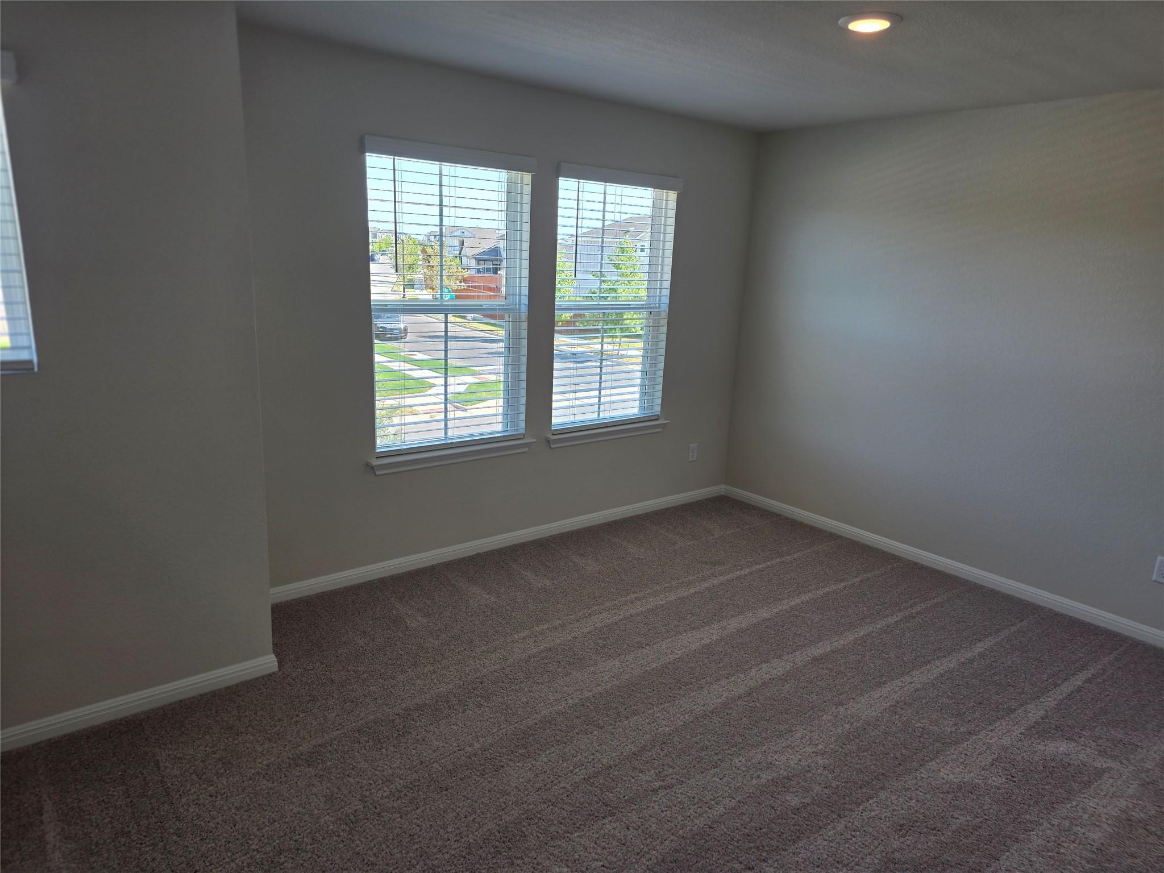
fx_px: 773
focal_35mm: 23
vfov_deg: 58.9
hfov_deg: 73.9
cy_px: 436
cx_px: 582
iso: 32
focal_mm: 6.25
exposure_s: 1/120
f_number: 1.7
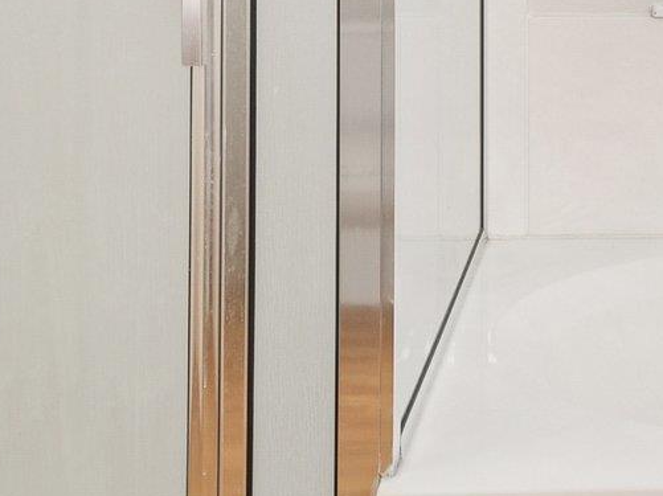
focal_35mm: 59
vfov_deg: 22.2
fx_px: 1129
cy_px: -150
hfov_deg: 30.5
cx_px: 656
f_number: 8
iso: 400
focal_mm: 10
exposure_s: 1/13
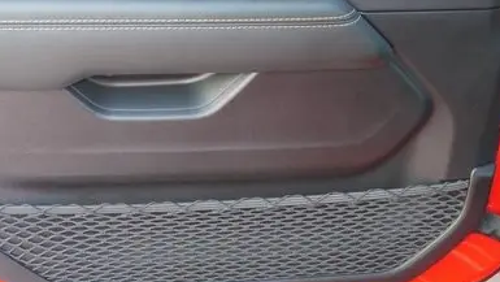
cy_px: 42
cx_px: 145
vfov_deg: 20.4
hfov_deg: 35.4
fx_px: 769
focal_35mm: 58
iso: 200
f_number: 5.6
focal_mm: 16
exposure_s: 1/15
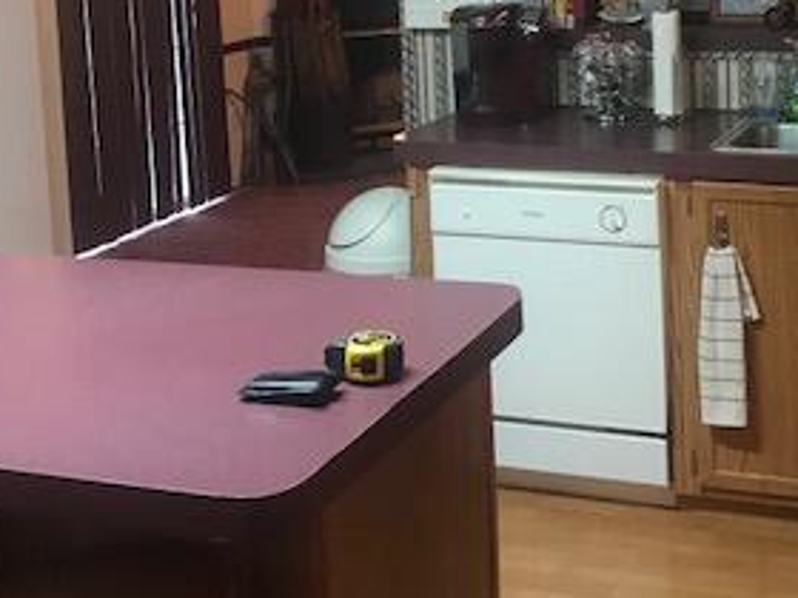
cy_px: 63
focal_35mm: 64
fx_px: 1475
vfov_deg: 22.4
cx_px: 504
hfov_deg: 30.1
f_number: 1.8
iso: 100
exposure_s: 1/13
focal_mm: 3.99
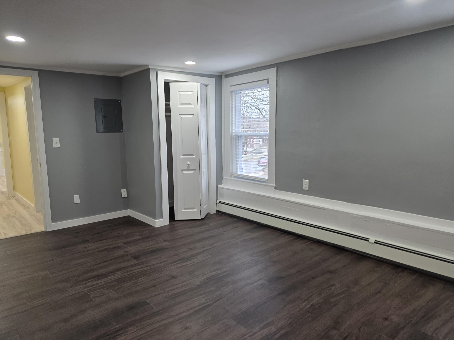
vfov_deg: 58.9
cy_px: 170
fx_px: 302
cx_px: 227
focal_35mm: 23
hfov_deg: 73.9
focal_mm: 6.3
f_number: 1.7
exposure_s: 1/120
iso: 200
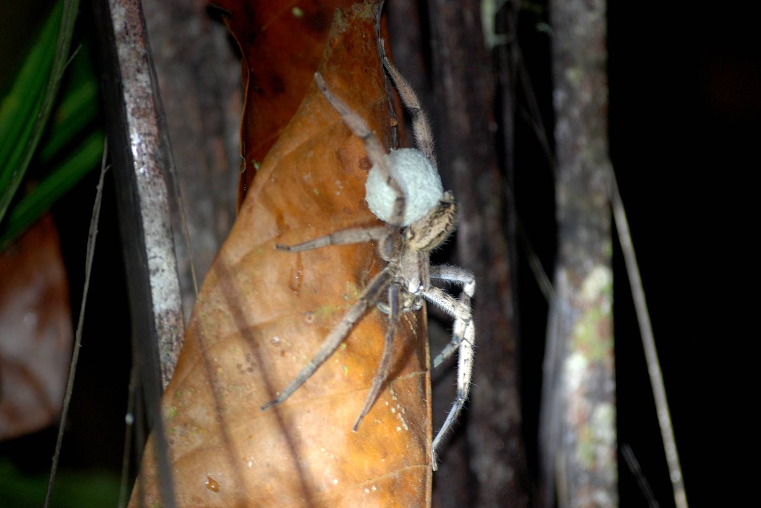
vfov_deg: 5.2
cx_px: 392
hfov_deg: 7.8
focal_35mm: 264
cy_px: 248
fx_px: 5581
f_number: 4.8
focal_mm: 170
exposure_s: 1/60
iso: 400
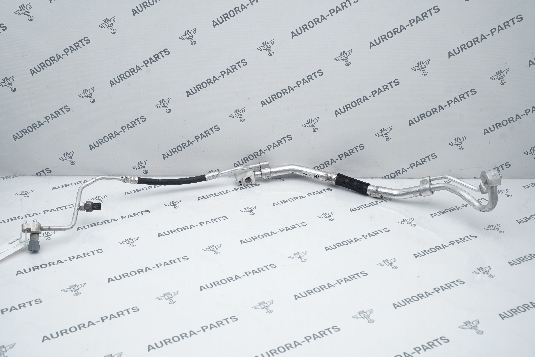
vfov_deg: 31.2
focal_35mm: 43
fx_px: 639
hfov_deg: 45.4
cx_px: 268
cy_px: 178
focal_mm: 43
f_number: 6.3
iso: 500
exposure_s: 1/160
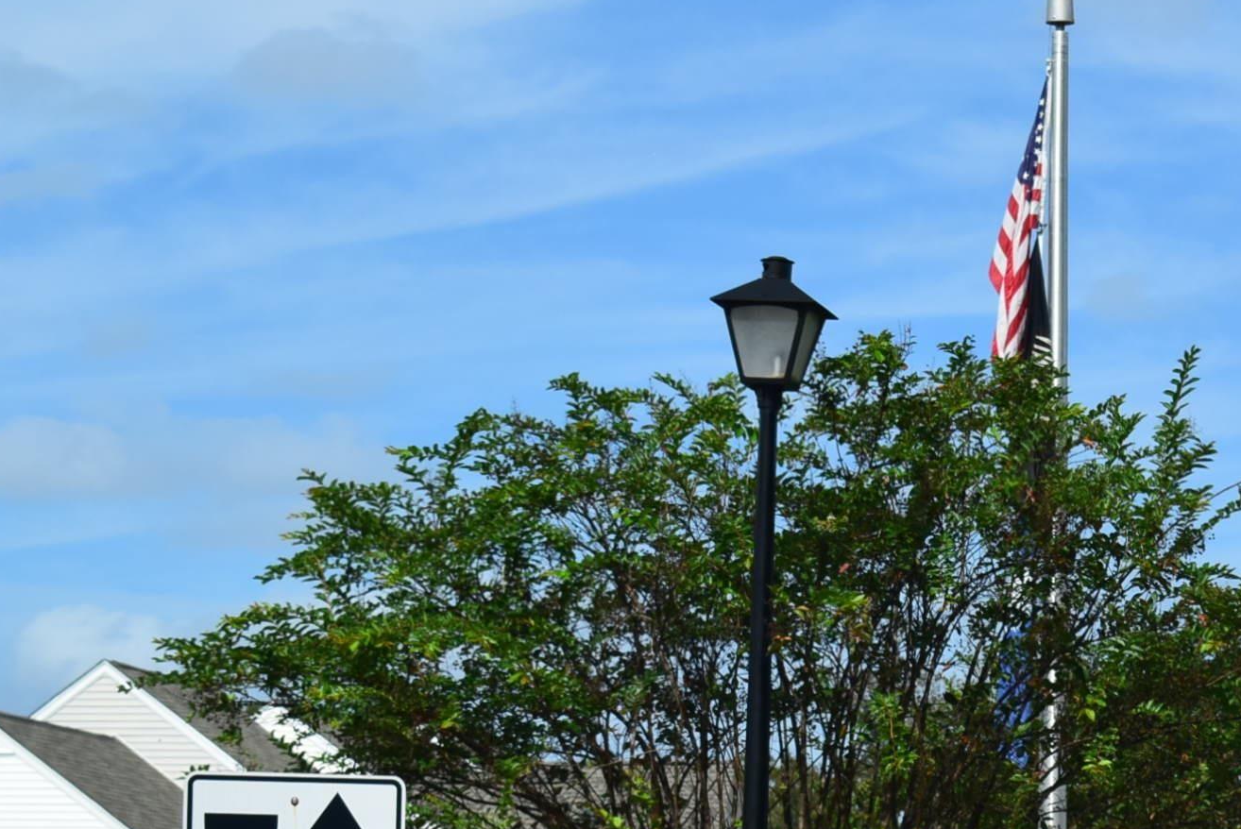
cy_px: 922
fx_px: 5657
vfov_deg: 8.3
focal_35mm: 164
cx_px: 1298
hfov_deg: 12.3
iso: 400
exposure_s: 1/500
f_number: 11
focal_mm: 48
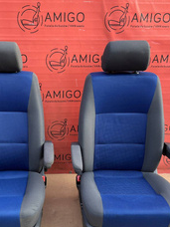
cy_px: 138
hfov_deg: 34.9
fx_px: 268
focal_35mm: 41
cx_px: 62
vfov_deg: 45.5
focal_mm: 5.1
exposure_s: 1/122
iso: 50
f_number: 1.6
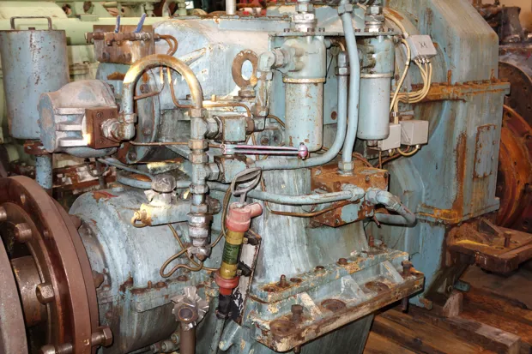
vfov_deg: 32.6
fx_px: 606
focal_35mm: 41
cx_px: 266
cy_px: 177
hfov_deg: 47.4
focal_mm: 15.1
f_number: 2.8
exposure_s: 1/30
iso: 320
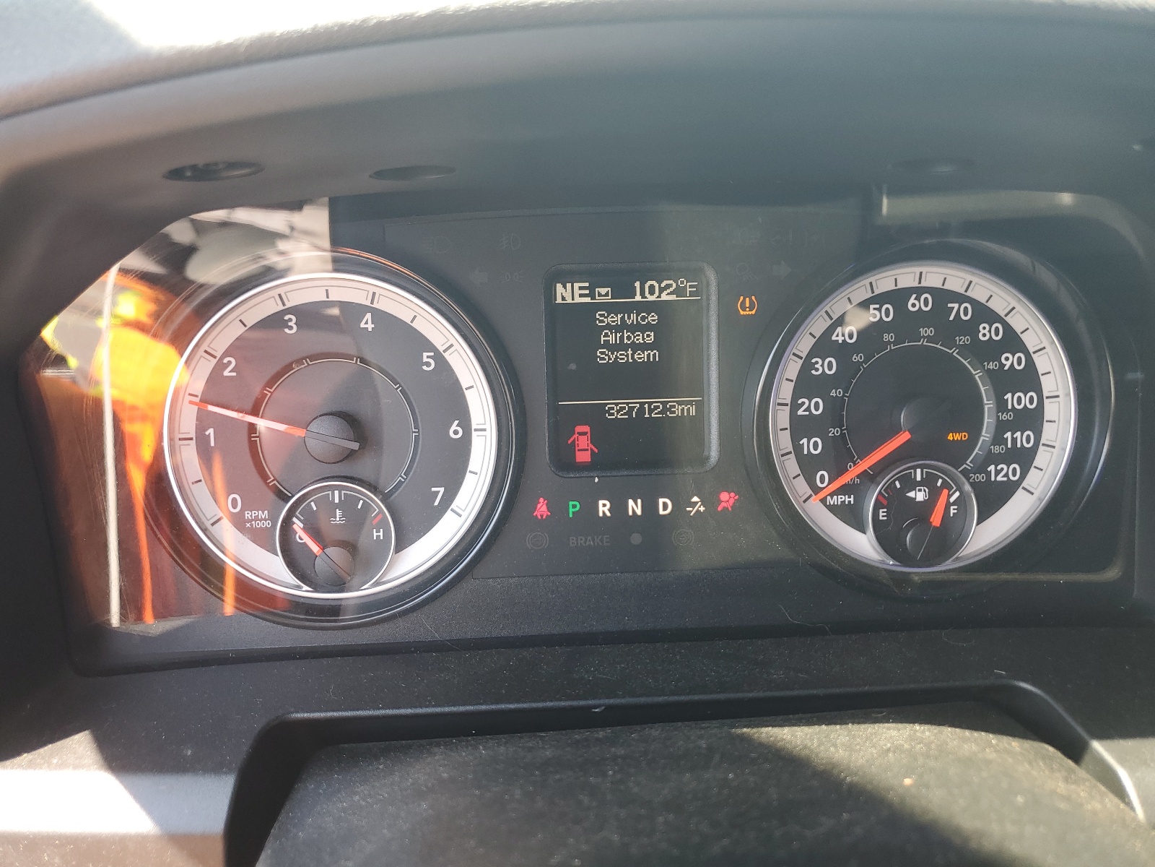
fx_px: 868
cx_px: 578
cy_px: 434
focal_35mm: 26
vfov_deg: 53.1
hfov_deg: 67.3
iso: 50
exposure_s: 1/122
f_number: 1.5
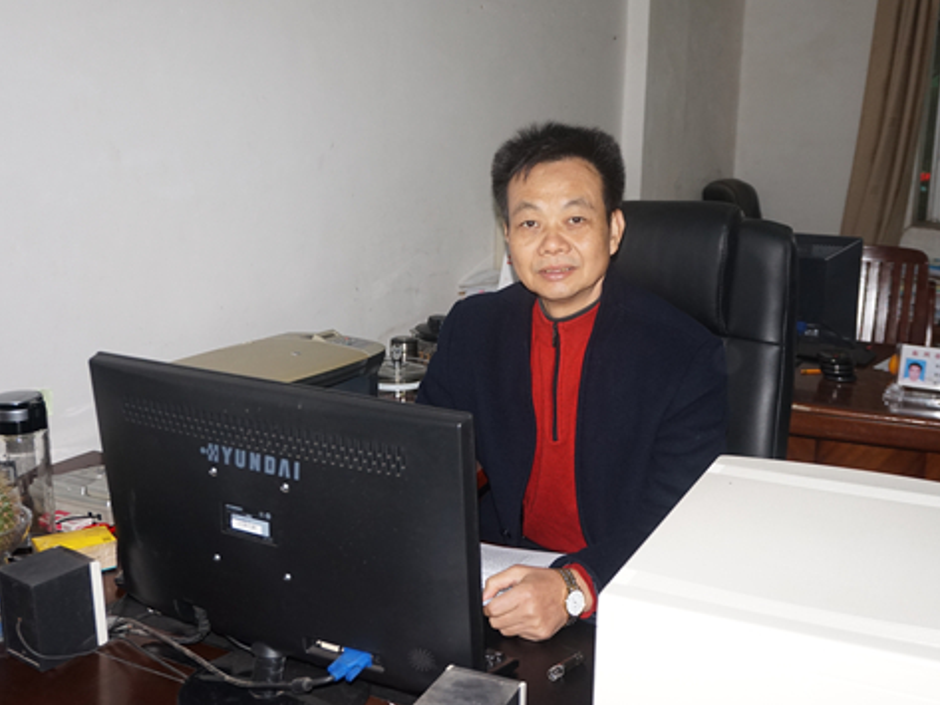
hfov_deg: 48.3
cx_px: 511
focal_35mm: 39
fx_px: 1047
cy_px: 350
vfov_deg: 37.2
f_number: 4.5
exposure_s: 1/160
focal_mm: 23
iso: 800
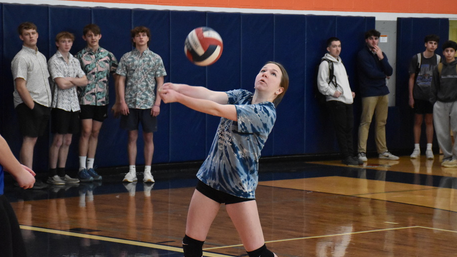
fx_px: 1406
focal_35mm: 116
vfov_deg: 10.4
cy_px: 101
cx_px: 243
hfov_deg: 18.5
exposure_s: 1/640
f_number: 5
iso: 6400
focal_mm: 66
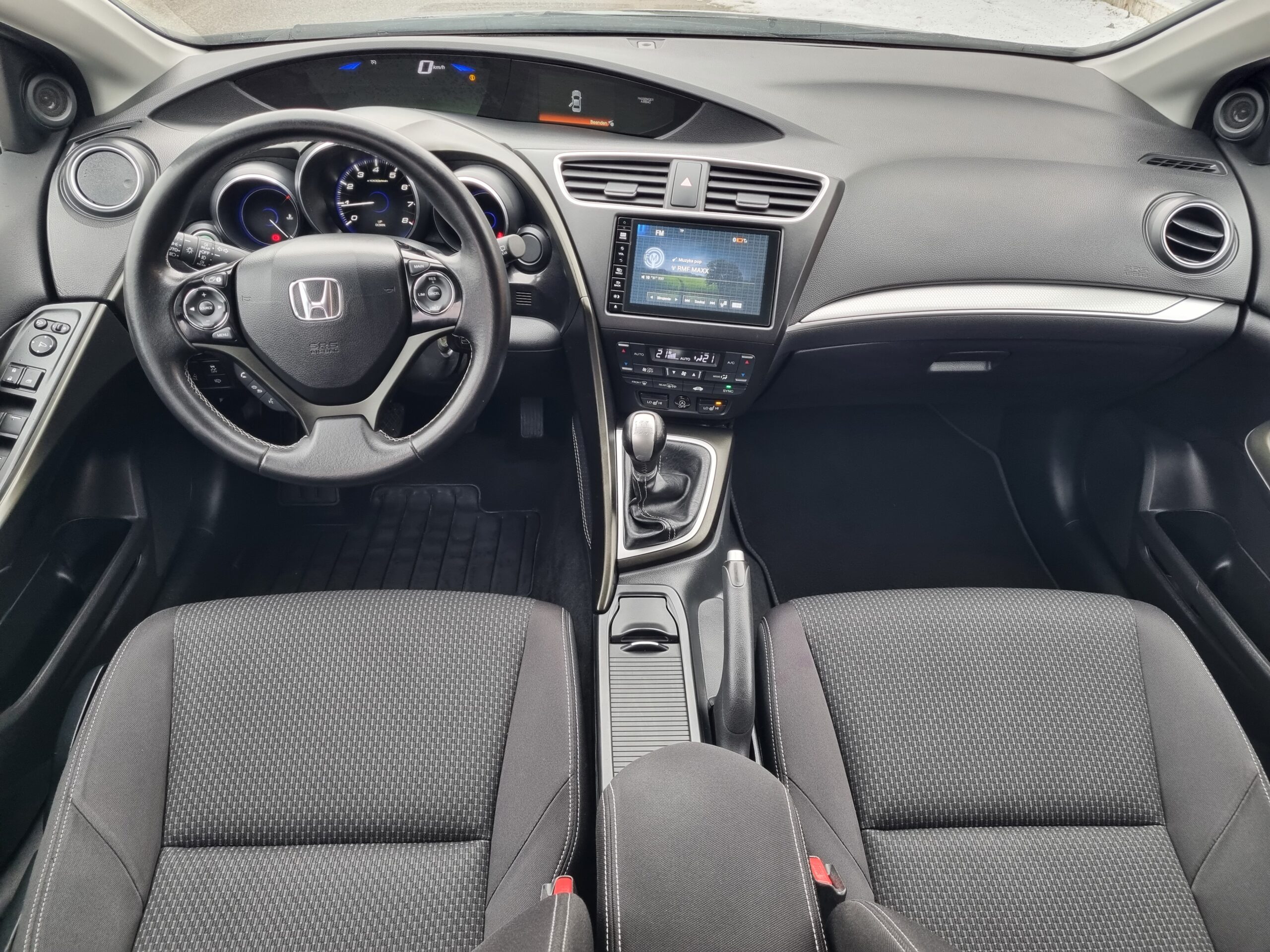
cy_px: 476
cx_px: 635
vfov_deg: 53.1
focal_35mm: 26
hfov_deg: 67.3
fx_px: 954
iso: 160
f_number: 1.8
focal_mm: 5.4
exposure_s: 1/100
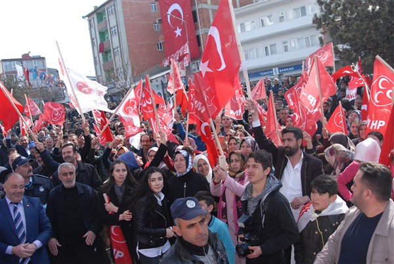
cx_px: 197
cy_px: 132
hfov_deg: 53.1
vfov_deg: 37.0
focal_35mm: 36
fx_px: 395
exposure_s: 1/250
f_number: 5
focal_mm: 24
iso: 160
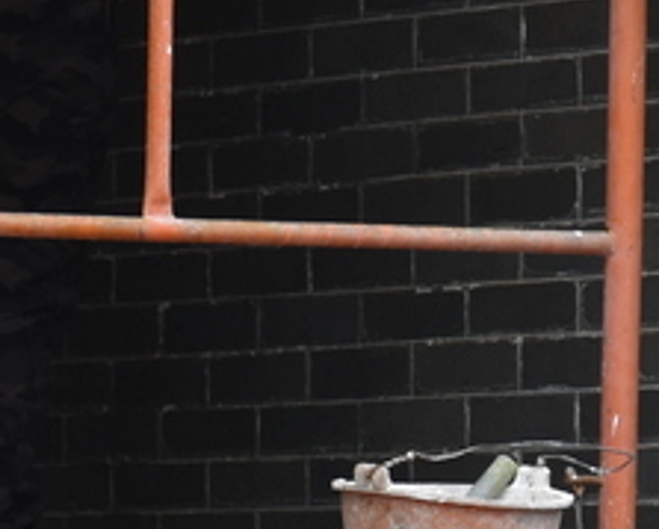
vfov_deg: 2.9
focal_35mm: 530
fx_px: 10351
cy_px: -229
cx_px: 1413
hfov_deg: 3.6
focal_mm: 70
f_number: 5.6
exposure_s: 1/250
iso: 400
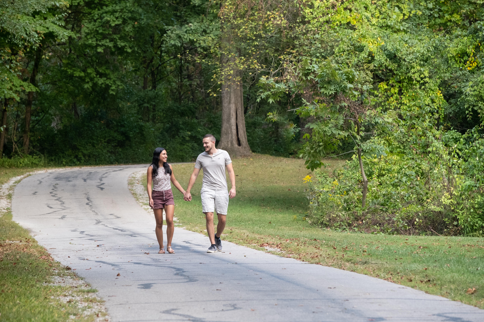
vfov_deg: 6.5
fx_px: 2823
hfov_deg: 9.8
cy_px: 161
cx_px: 242
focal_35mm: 210
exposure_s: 1/250
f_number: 5.6
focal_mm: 140
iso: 1250
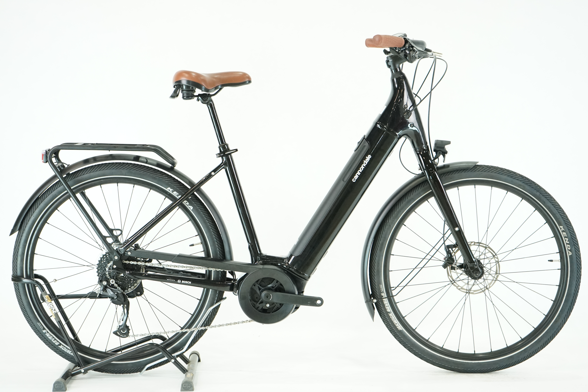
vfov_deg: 20.3
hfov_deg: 30.1
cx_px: 294
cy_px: 196
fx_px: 1094
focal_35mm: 67
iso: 3200
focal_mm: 67
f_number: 5.6
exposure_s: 1/200
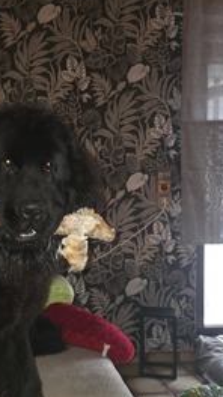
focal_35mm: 38
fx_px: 400
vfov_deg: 52.5
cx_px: 59
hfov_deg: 30.6
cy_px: 235
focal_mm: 6.3
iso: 125
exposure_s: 1/18
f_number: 1.7
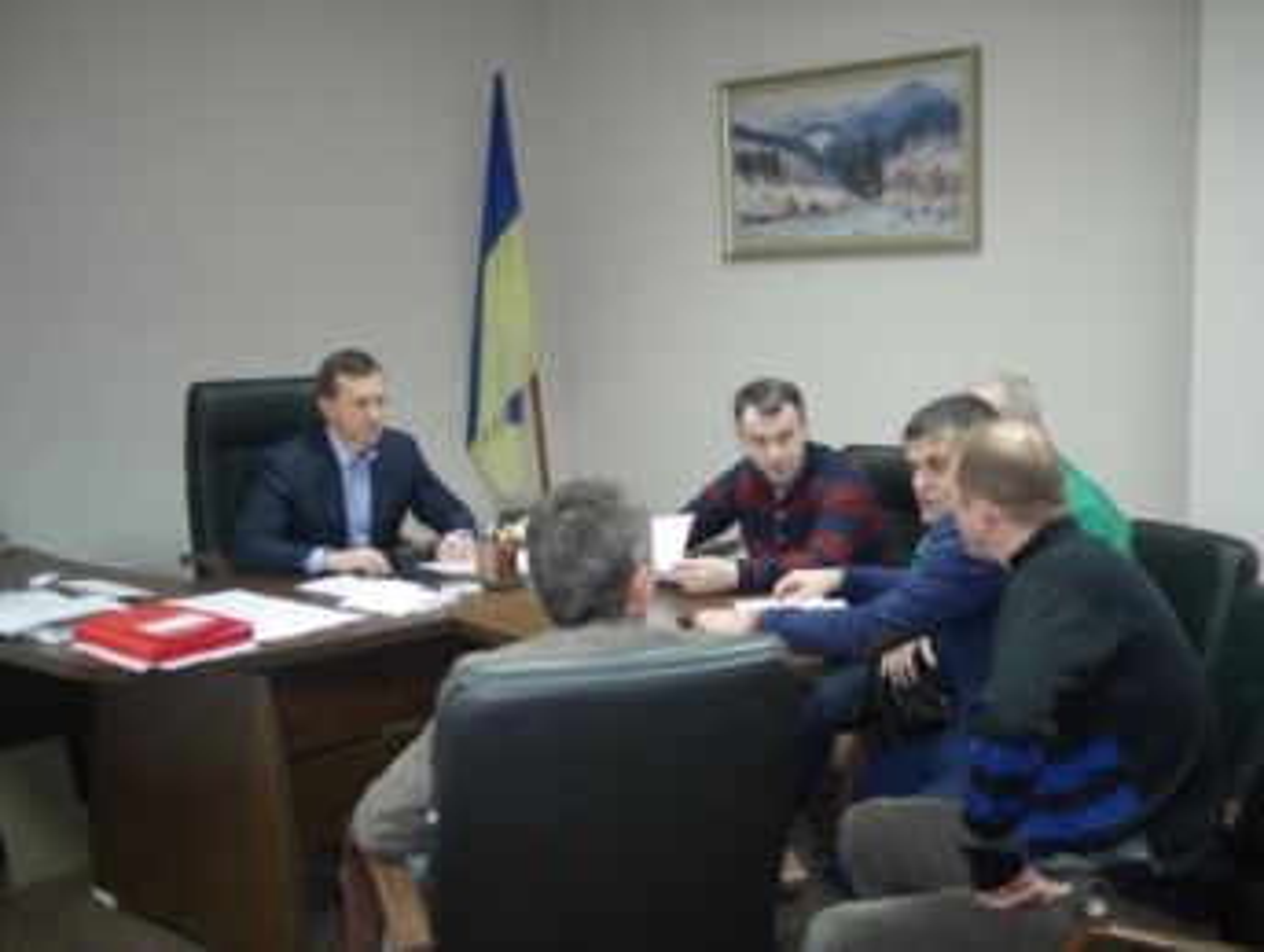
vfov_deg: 36.0
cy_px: 476
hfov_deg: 46.7
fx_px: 1463
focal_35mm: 40
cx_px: 632
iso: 800
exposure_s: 1/80
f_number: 1.7
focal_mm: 20
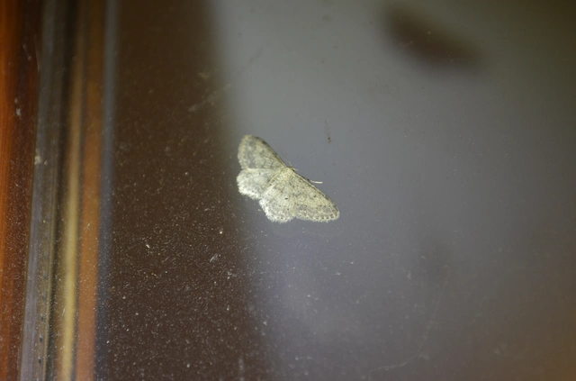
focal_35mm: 82
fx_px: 1316
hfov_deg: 24.7
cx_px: 288
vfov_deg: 16.5
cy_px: 190
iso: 560
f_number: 5.6
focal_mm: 55
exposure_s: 1/60
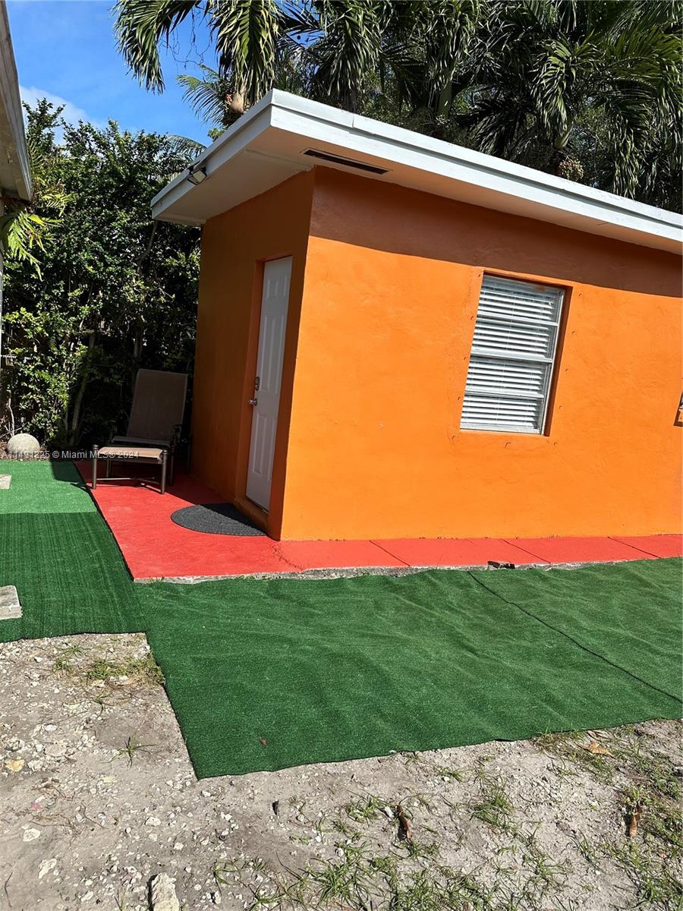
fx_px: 631
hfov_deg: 56.8
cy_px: 456
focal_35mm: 24
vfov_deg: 71.6
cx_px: 342
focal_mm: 6.86
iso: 80
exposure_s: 1/5263
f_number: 1.78
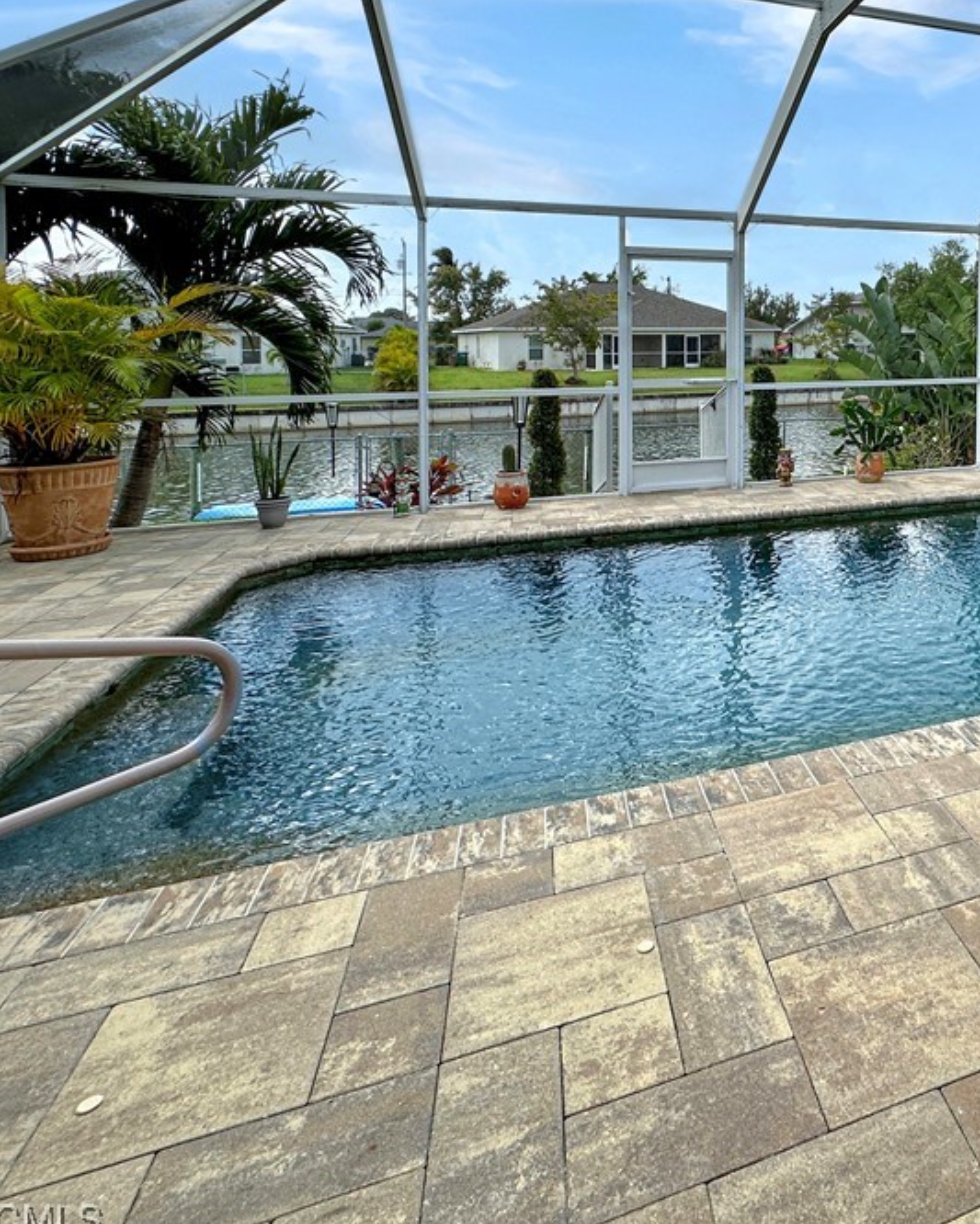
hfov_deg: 57.1
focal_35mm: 21
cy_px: 555
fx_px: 761
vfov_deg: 77.4
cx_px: 868
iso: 40
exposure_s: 1/1014
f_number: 2.2
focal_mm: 2.22
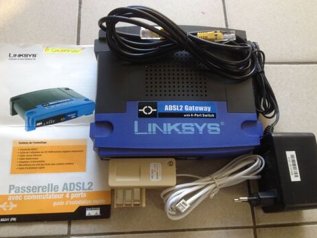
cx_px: 160
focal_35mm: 36
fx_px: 330
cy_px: 116
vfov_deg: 39.6
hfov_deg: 51.4
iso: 50
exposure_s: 1/20
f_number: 2.4
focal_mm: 4.28
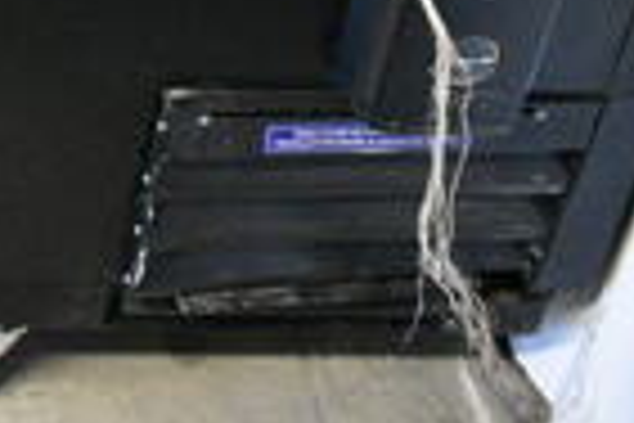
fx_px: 2060
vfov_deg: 10.7
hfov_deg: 15.5
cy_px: -414
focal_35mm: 117
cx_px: -436
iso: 6400
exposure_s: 1/160
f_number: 5
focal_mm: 18
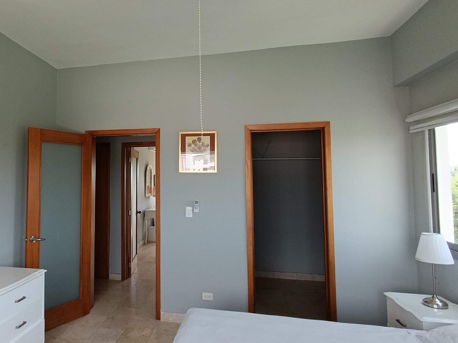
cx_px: 147
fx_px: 331
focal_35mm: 25
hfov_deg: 67.2
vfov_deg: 54.8
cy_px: 158
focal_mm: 1.65
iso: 100
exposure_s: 1/100
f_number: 2.2
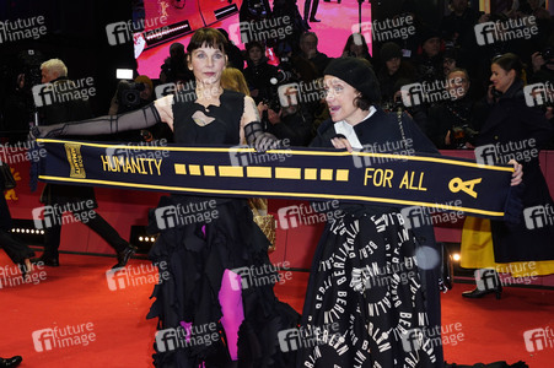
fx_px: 507
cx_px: 277
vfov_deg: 39.9
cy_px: 184
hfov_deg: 57.3
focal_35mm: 33
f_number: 5.6
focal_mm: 33
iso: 800
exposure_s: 1/160
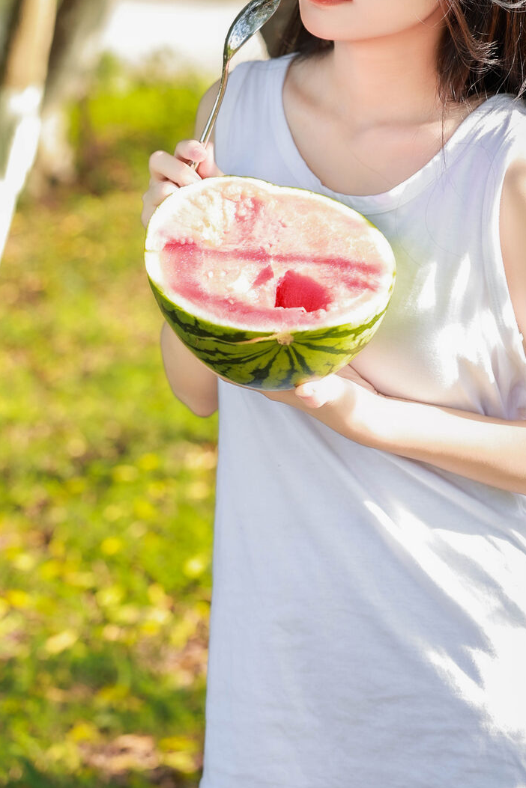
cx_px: 308
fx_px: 2060
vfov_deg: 21.3
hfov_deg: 14.5
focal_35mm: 94
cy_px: 129
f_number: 2.8
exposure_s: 1/160
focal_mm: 56
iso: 125
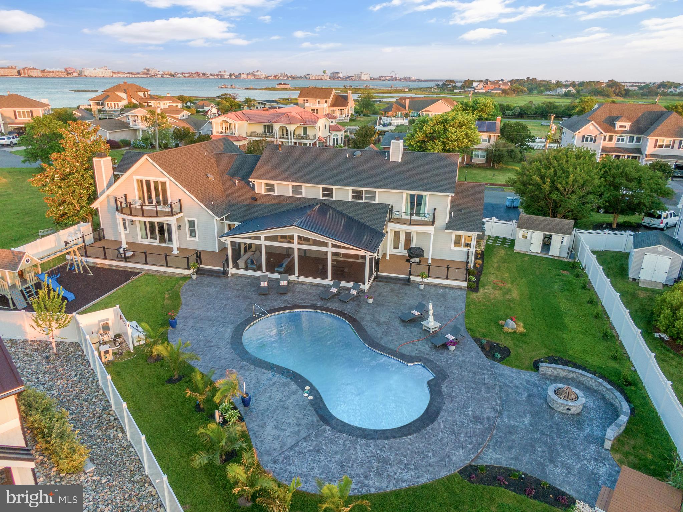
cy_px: 256
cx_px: 342
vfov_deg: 56.8
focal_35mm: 24
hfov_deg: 71.6
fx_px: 473
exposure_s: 1/160
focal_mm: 4.39
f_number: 2.8
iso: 100
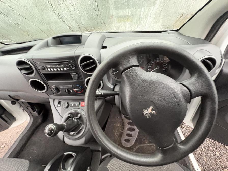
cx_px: 114
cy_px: 86
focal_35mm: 14
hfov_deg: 102.1
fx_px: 92
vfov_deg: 85.7
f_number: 2.2
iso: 800
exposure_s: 1/60
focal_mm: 2.22
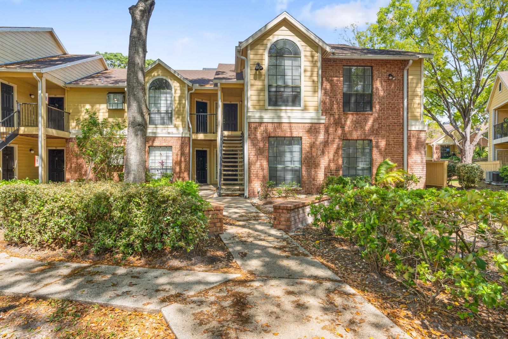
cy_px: 170
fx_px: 296
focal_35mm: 21
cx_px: 254
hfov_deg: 81.2
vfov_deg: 59.5
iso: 200
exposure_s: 1/125
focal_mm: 21
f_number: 9
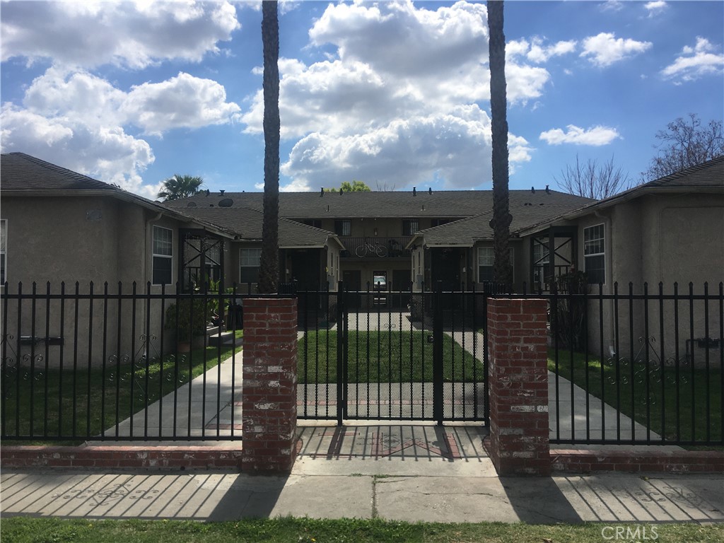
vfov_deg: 48.2
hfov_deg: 61.7
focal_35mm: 29
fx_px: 607
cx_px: 362
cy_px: 272
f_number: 2.2
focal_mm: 4.15
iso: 25
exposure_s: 1/2959
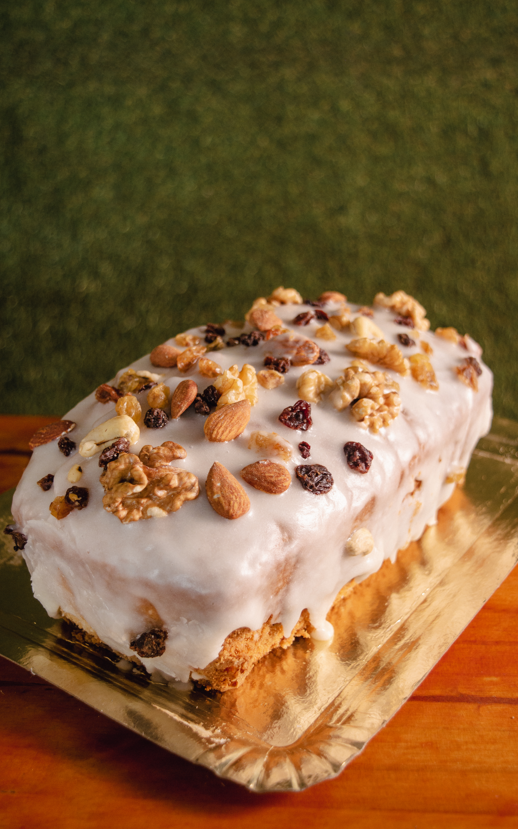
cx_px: 258
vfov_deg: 43.5
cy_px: 415
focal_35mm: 46
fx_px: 1039
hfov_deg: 28.0
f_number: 4.2
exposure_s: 1/100
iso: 400
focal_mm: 30
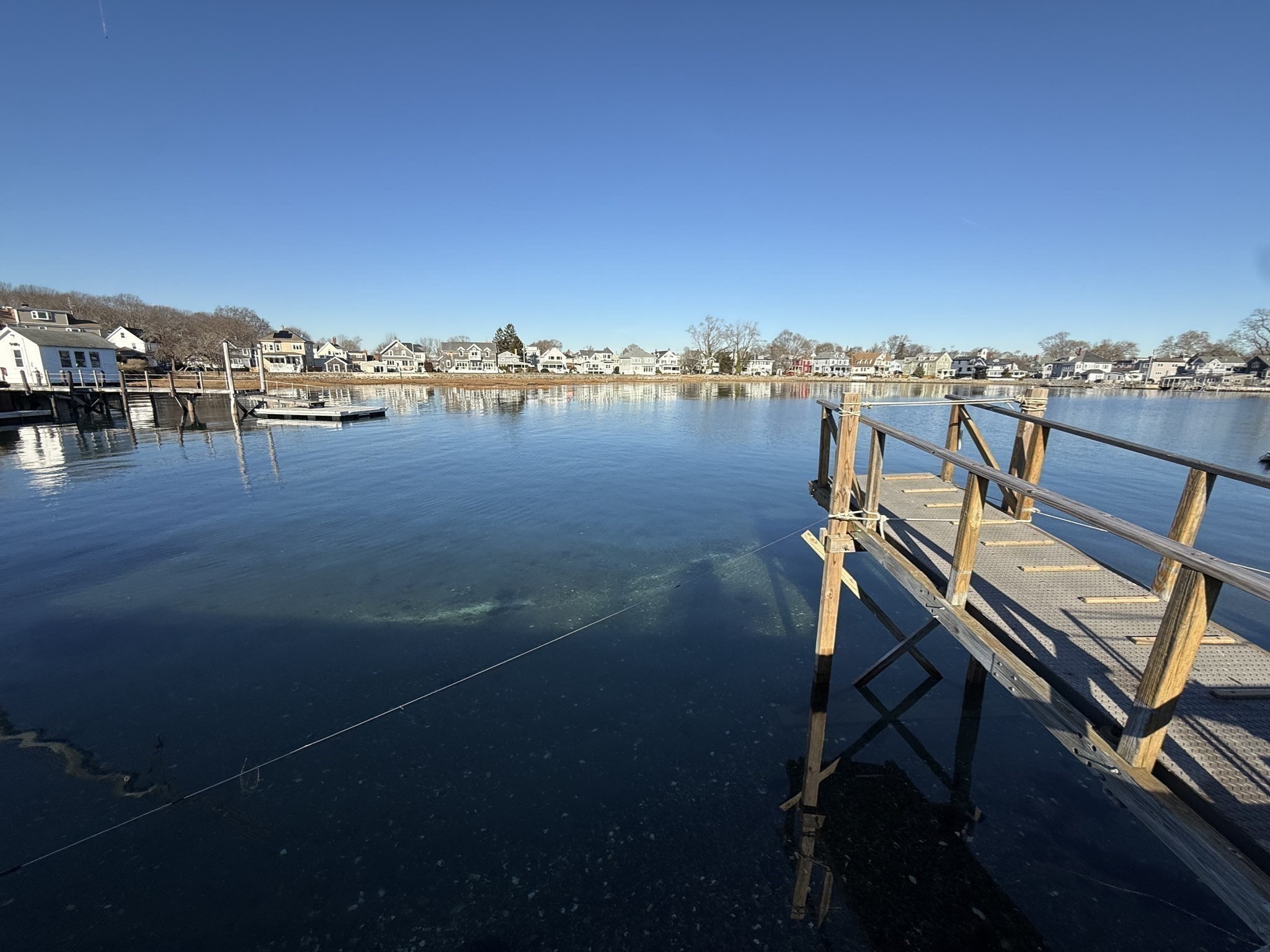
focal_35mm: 14
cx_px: 635
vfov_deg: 85.7
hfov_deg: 102.1
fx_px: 514
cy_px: 476
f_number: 2.2
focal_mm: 2.22
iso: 50
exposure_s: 1/2165
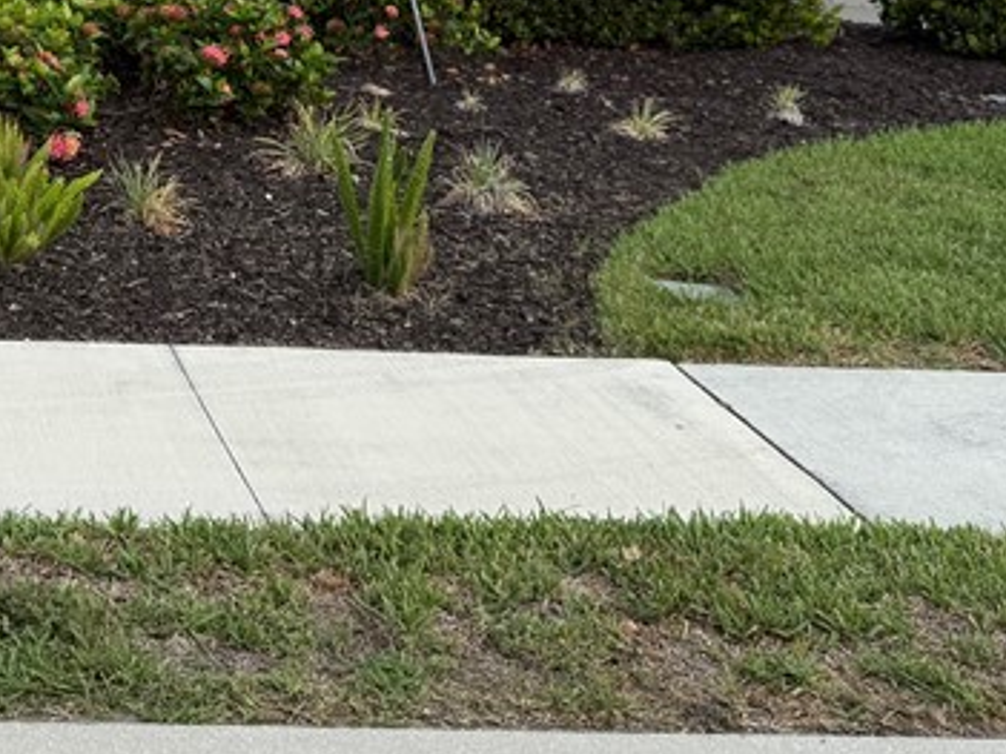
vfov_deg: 19.2
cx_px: -77
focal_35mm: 70
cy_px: -269
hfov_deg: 25.9
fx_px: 2034
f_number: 1.78
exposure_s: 1/2703
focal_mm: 6.76
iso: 80
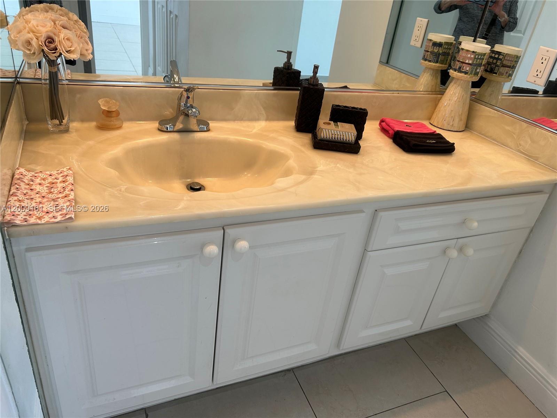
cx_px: 278
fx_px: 418
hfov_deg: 67.3
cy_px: 209
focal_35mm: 26
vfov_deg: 53.1
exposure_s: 1/120
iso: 50
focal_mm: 5.7
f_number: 1.5
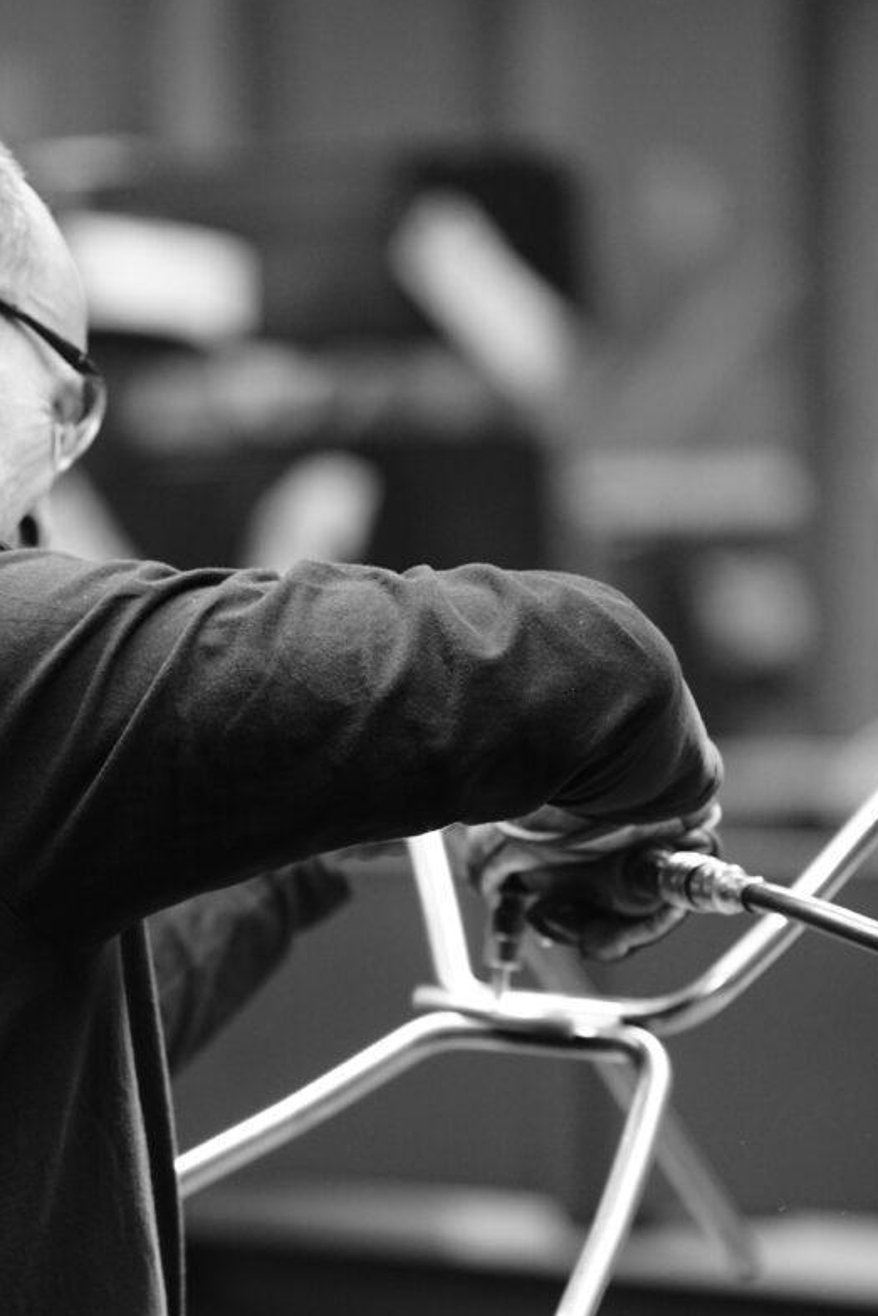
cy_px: 1091
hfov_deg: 4.7
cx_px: 201
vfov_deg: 7.0
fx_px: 10750
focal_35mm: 294
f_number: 2.8
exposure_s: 1/250
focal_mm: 150
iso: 2000
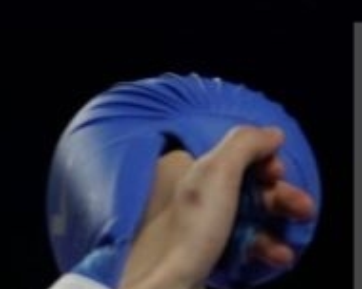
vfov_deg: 1.4
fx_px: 12117
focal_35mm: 1131
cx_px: 1177
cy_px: 196
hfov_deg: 1.7
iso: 800
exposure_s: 1/1000
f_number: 2.8
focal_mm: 127
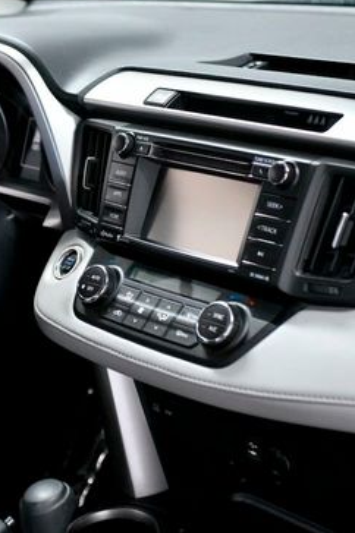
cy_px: 226
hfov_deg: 16.8
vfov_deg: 25.1
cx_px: 122
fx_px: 1200
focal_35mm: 81
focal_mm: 46
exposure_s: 1/320
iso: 2500
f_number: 3.5
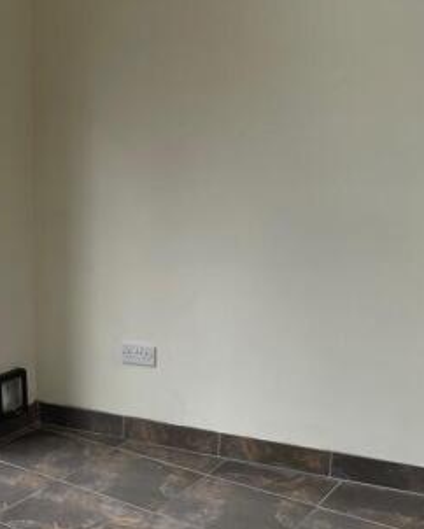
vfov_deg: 38.0
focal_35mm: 49
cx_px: -39
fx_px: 768
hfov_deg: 28.2
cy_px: 281
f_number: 1.6
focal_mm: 4.2
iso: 32
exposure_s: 1/502
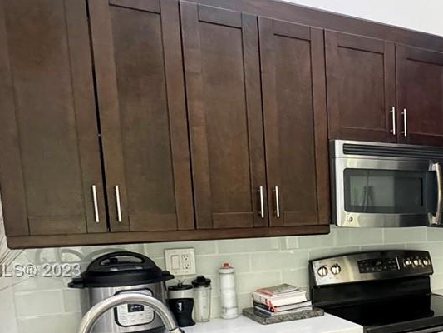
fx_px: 538
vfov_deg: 33.3
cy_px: 272
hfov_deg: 37.8
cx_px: 480
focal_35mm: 42
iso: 640
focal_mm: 2.22
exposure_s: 1/60
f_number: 2.2
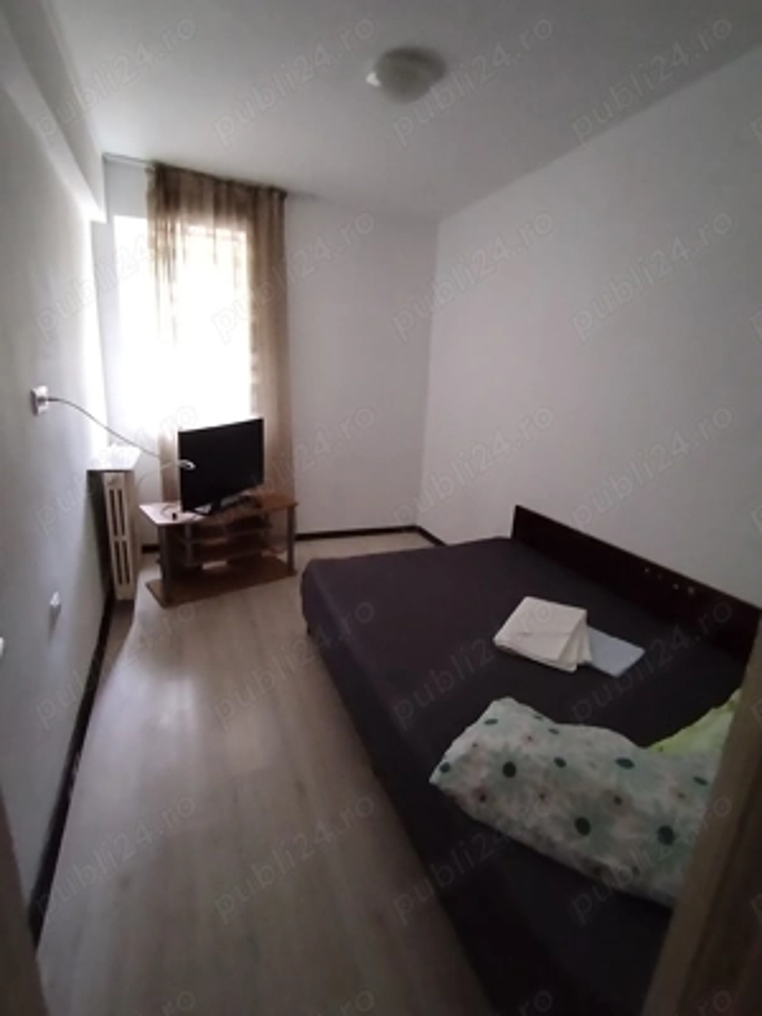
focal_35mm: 17
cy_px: 508
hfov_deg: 74.7
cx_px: 381
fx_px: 499
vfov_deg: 91.0
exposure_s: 1/25
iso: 856
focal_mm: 1.42
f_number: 2.2
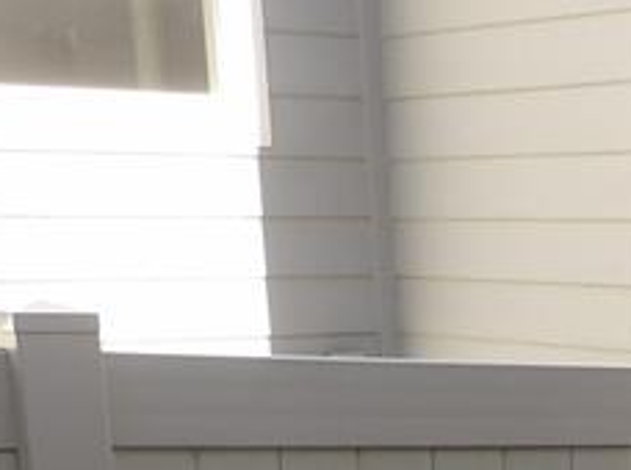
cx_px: 780
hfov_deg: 17.3
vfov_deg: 11.8
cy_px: 1010
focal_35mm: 108
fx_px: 1965
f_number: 2.8
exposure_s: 1/249
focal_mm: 4.3
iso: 100
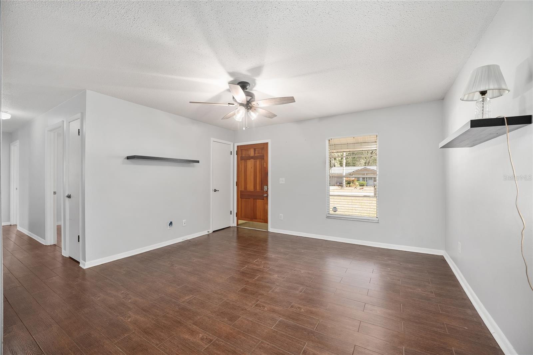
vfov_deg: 81.2
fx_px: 207
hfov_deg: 104.3
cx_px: 266
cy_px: 178
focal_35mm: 14
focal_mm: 14
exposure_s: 1/4
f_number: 7.1
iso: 400
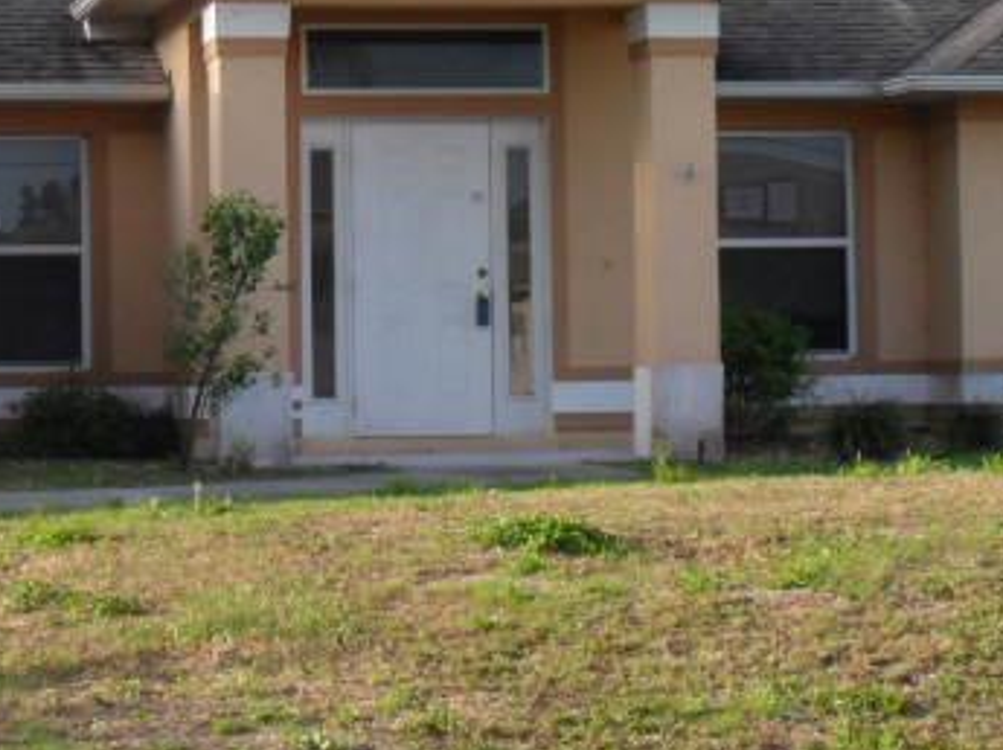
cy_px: 349
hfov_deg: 18.5
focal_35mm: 104
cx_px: 47
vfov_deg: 14.2
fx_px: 3010
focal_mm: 6.3
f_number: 3
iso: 80
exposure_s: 1/500
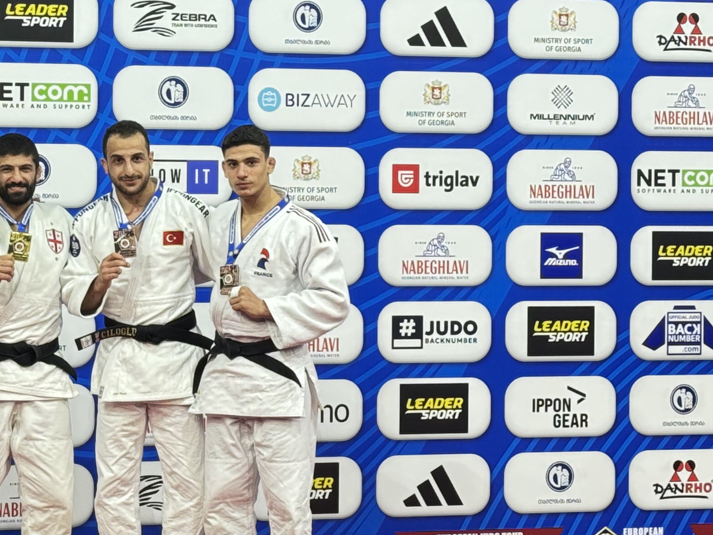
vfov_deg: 12.0
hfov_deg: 15.9
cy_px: 170
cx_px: 123
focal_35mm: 123
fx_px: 2534
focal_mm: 6.76
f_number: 1.78
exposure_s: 1/120
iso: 80
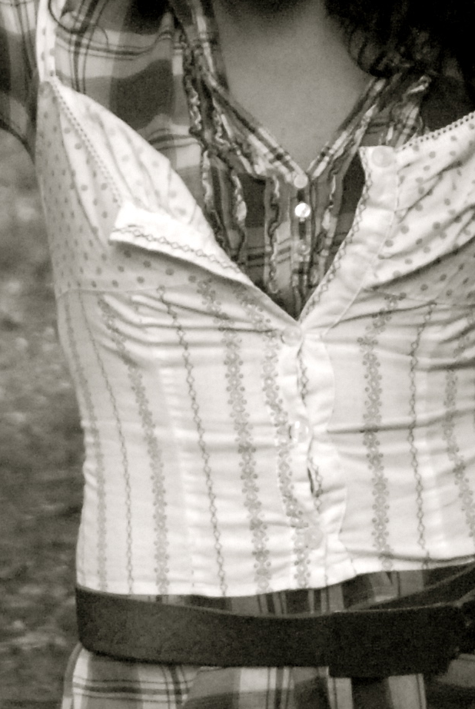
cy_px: 717
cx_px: 279
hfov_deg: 5.8
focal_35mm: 239
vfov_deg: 8.6
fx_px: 4716
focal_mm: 38
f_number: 4.5
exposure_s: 1/125
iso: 1600
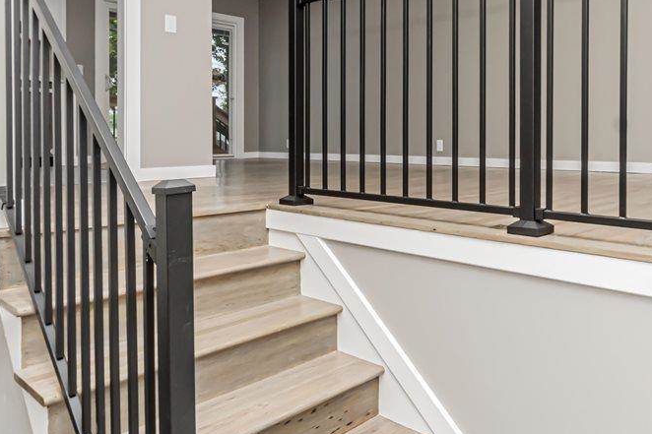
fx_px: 525
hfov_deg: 62.5
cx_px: 422
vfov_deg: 44.4
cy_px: 148
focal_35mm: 29
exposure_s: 1/60
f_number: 10
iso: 1250
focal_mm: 10
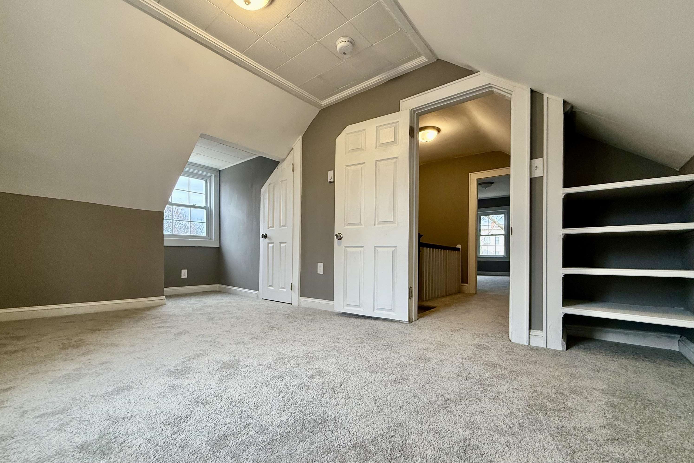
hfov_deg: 100.4
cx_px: 342
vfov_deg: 77.1
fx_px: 289
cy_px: 256
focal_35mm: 15
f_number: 2.2
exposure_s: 1/120
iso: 160
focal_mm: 2.22
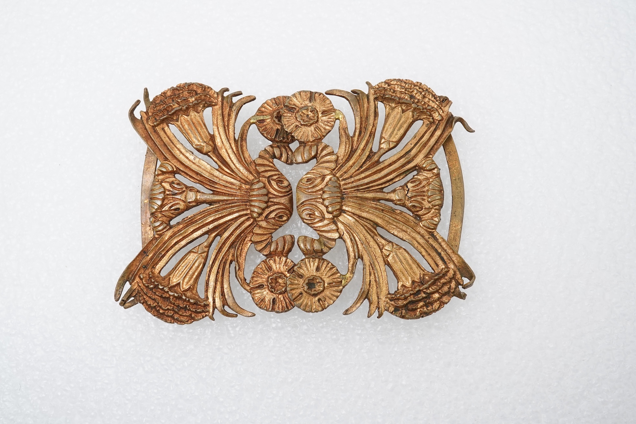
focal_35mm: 45
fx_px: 795
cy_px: 212
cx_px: 318
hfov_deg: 43.6
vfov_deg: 29.9
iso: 640
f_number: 20
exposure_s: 1/100
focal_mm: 30
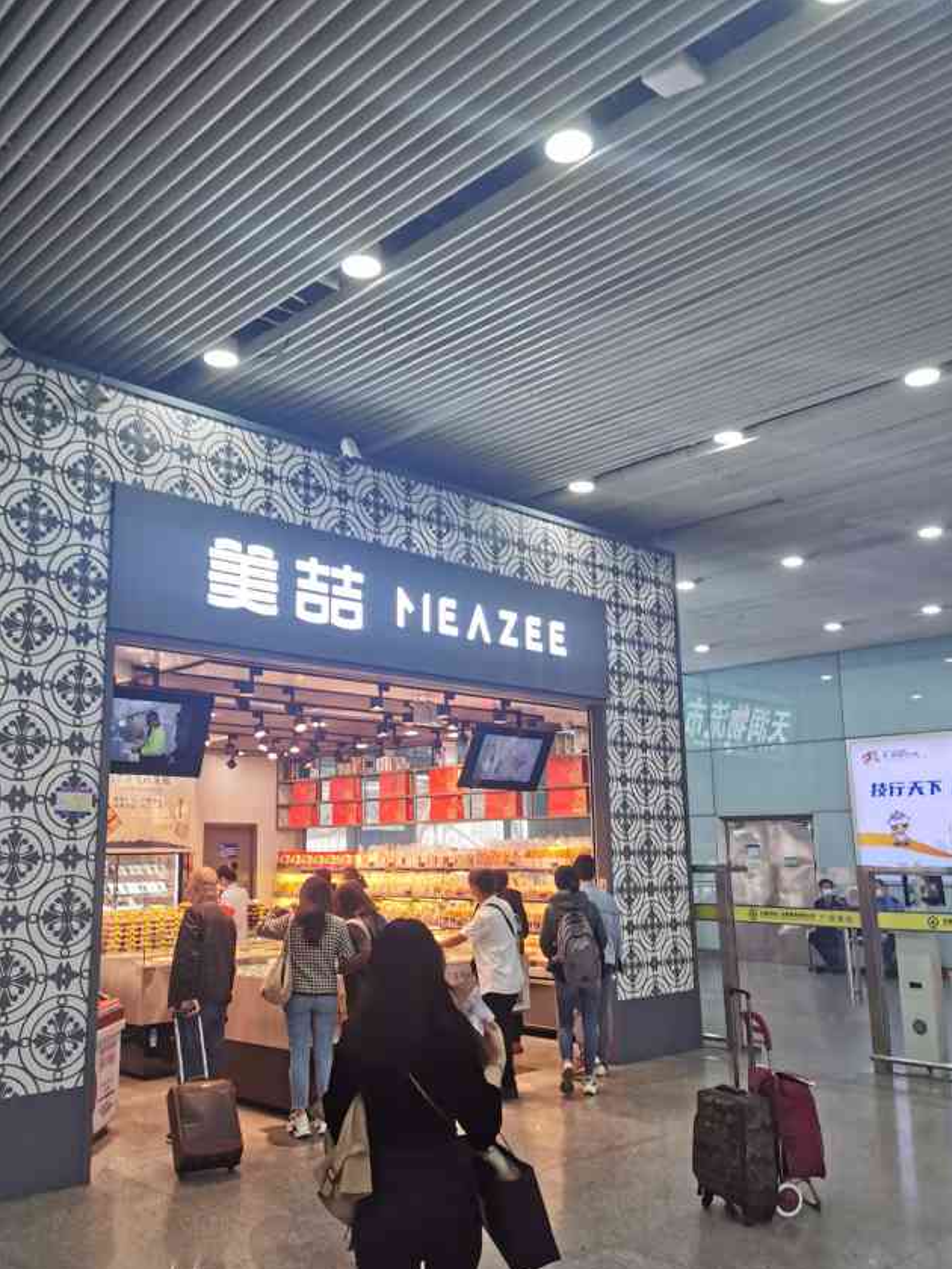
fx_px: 1100
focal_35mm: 30
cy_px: 653
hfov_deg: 46.7
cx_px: 431
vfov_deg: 60.0
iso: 64
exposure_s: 1/120
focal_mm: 5.56
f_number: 1.6
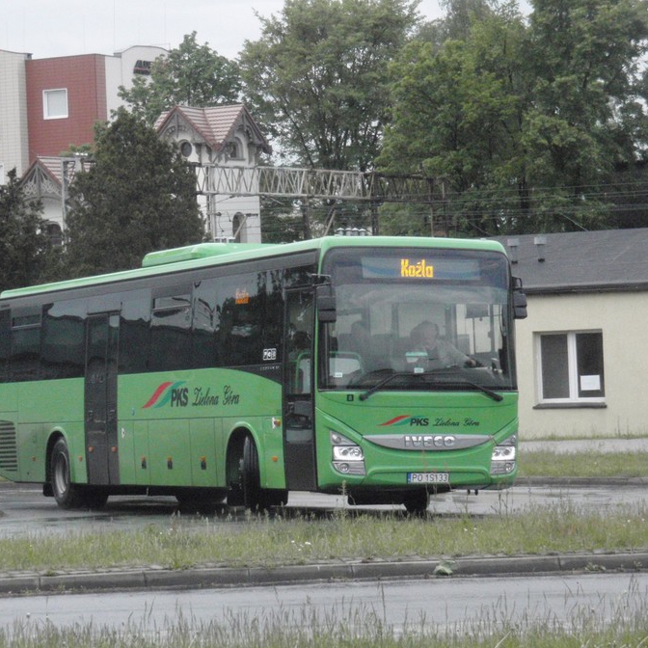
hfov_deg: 12.3
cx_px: 223
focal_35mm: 142
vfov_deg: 12.3
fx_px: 3007
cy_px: 324
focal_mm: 21.57
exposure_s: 1/320
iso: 800
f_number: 5.5
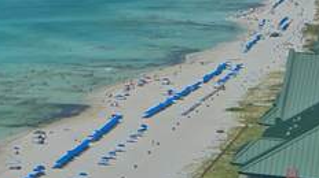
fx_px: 1175
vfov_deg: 8.7
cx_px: -324
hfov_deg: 13.3
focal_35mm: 139
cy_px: 12
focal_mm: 24
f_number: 11
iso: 200
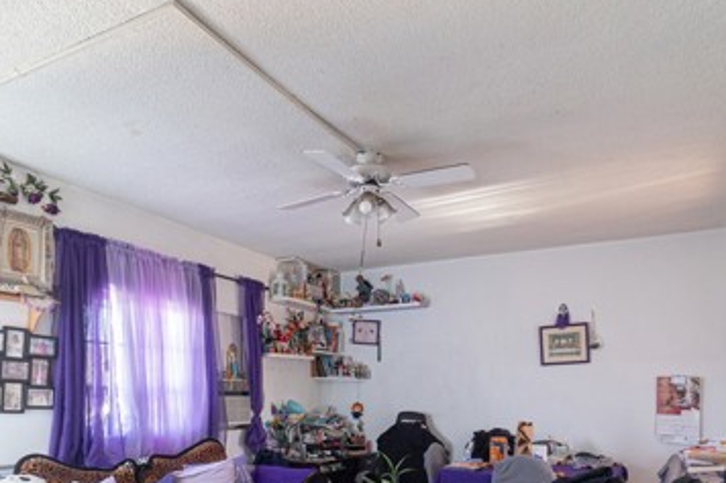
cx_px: 357
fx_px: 544
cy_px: 375
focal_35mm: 27
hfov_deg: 67.4
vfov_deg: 45.8
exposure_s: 1/8
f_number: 7.1
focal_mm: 10
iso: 320
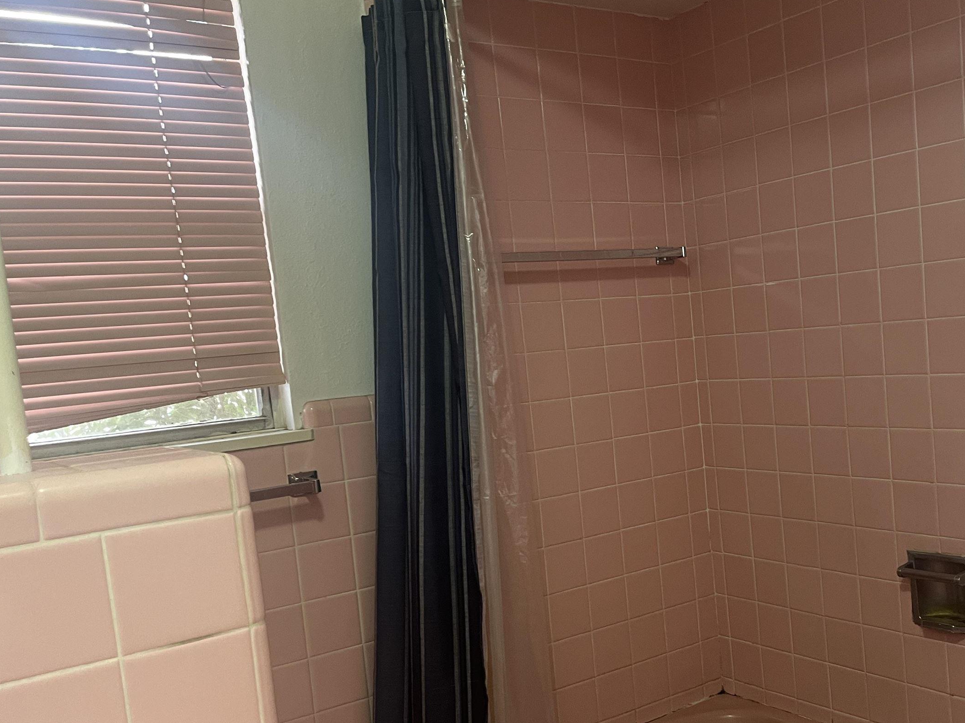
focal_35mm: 38
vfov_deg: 37.5
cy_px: 442
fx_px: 1059
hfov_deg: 48.2
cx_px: 637
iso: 250
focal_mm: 5.1
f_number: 1.6
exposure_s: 1/60
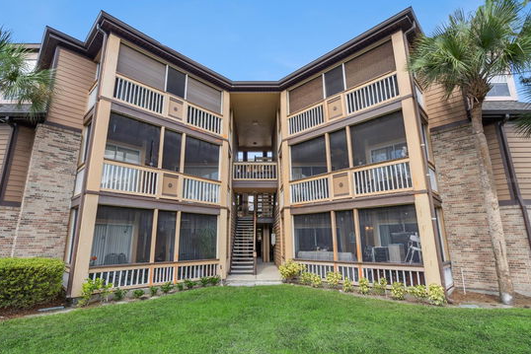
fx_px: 251
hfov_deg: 93.2
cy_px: 180
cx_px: 253
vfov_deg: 70.5
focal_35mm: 17
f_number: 14
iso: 200
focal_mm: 16
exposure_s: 1/60
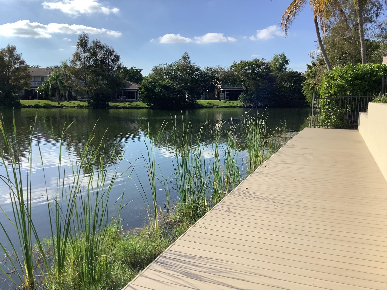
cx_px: 194
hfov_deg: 58.4
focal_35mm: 31
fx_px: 347
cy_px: 145
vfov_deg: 45.4
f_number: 2.4
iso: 25
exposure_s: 1/1481
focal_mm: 3.3
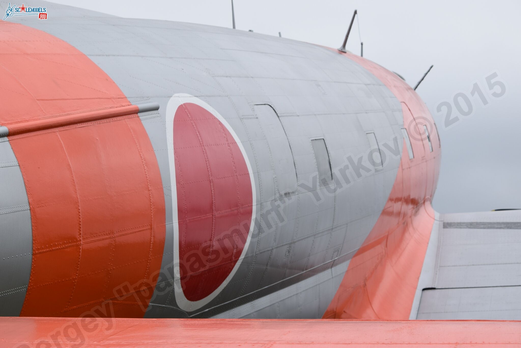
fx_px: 1260
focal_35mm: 87
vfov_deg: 15.7
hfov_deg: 23.4
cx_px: 260
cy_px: 174
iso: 200
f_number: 10
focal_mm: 58
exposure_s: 1/400
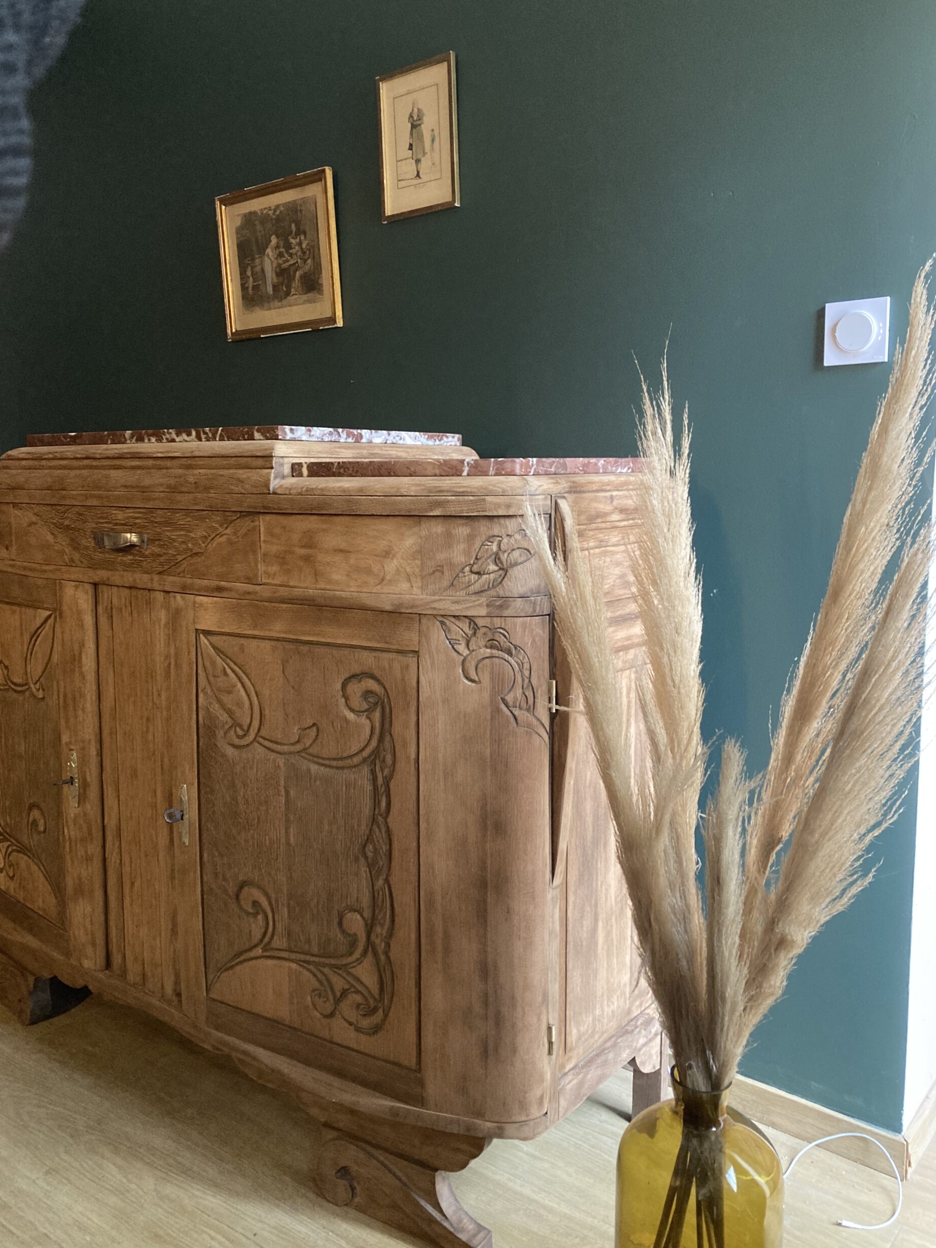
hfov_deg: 48.2
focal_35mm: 29
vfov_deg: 61.7
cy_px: 616
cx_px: 478
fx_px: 1046
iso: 400
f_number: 1.8
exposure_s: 1/34
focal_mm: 3.99
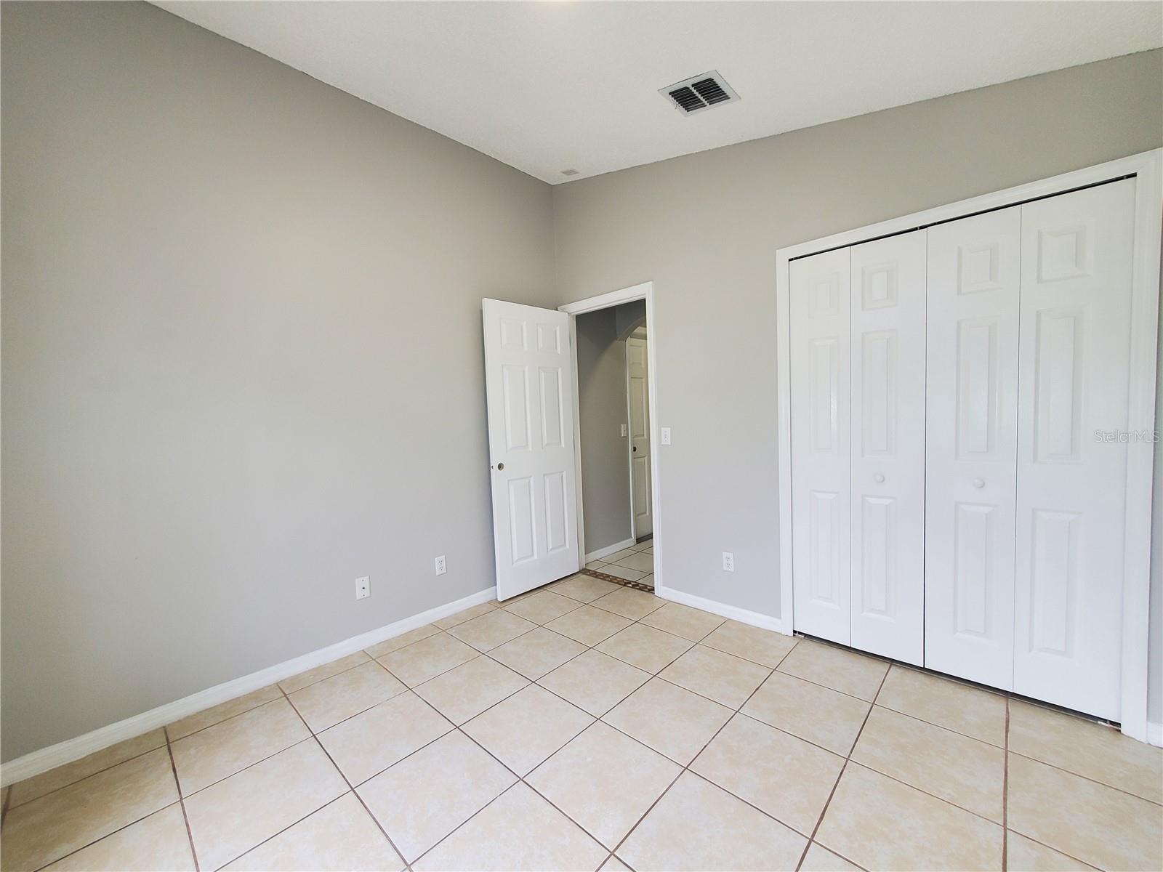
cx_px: 582
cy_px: 436
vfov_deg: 89.9
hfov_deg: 106.2
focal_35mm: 13
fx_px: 437
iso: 80
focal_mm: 1.8
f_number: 2.2
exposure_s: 1/50
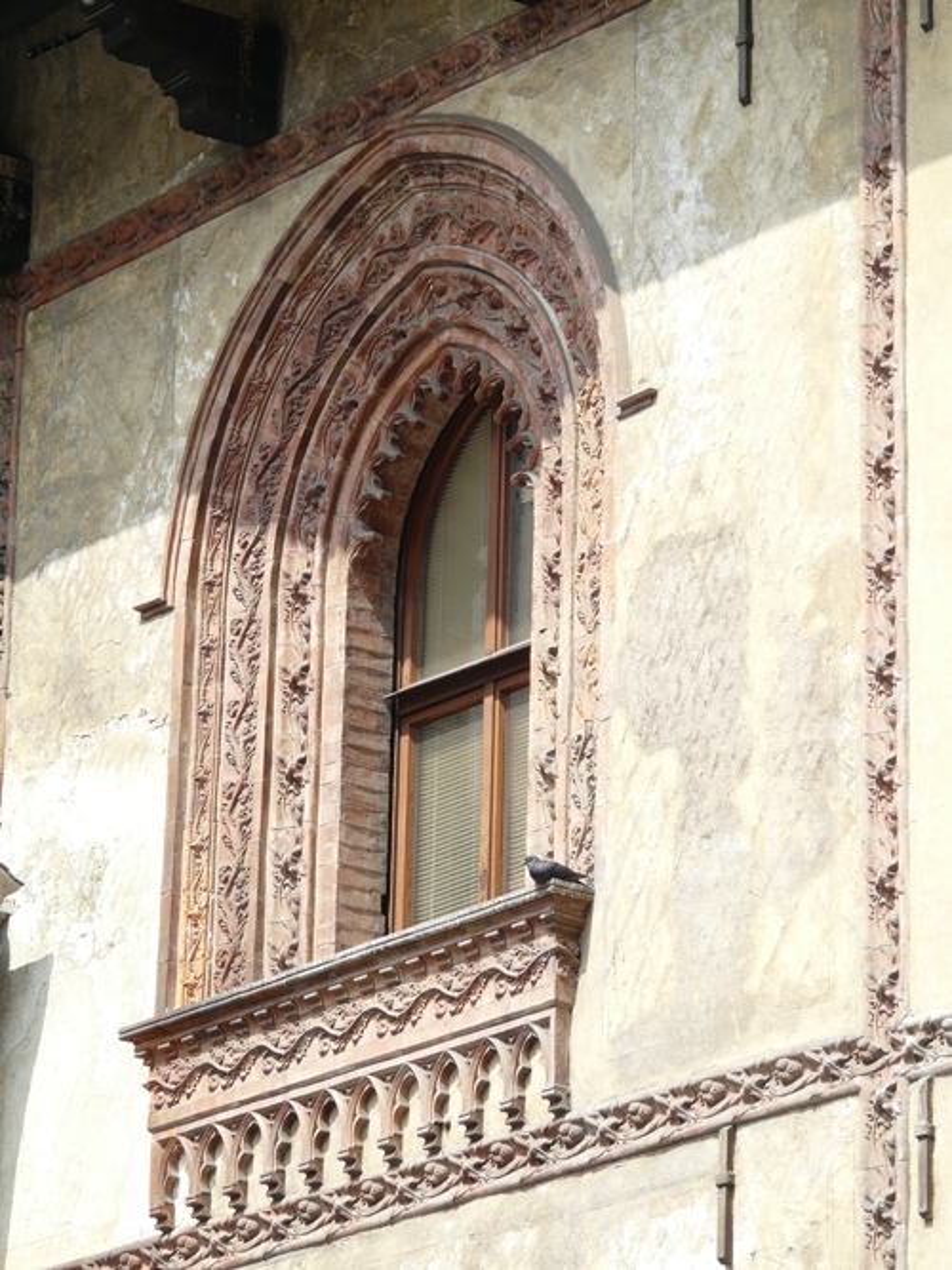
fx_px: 6016
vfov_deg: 12.1
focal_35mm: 164
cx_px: 476
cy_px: 635
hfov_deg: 9.0
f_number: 4.5
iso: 100
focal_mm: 27
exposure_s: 1/200
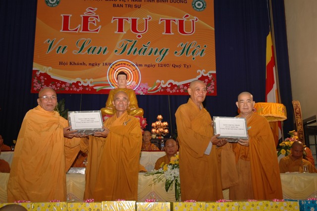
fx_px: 383
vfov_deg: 30.8
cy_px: 106
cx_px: 158
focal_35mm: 44
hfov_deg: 45.0
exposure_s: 1/60
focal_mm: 29
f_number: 4
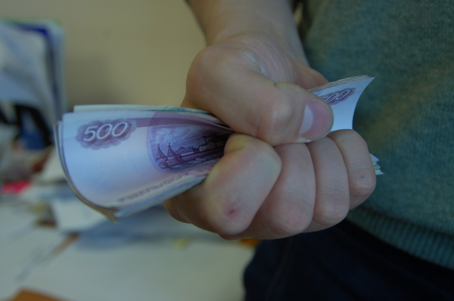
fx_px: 605
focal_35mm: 48
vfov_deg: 28.0
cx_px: 227
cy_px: 150
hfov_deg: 41.2
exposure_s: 1/60
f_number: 4
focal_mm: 32
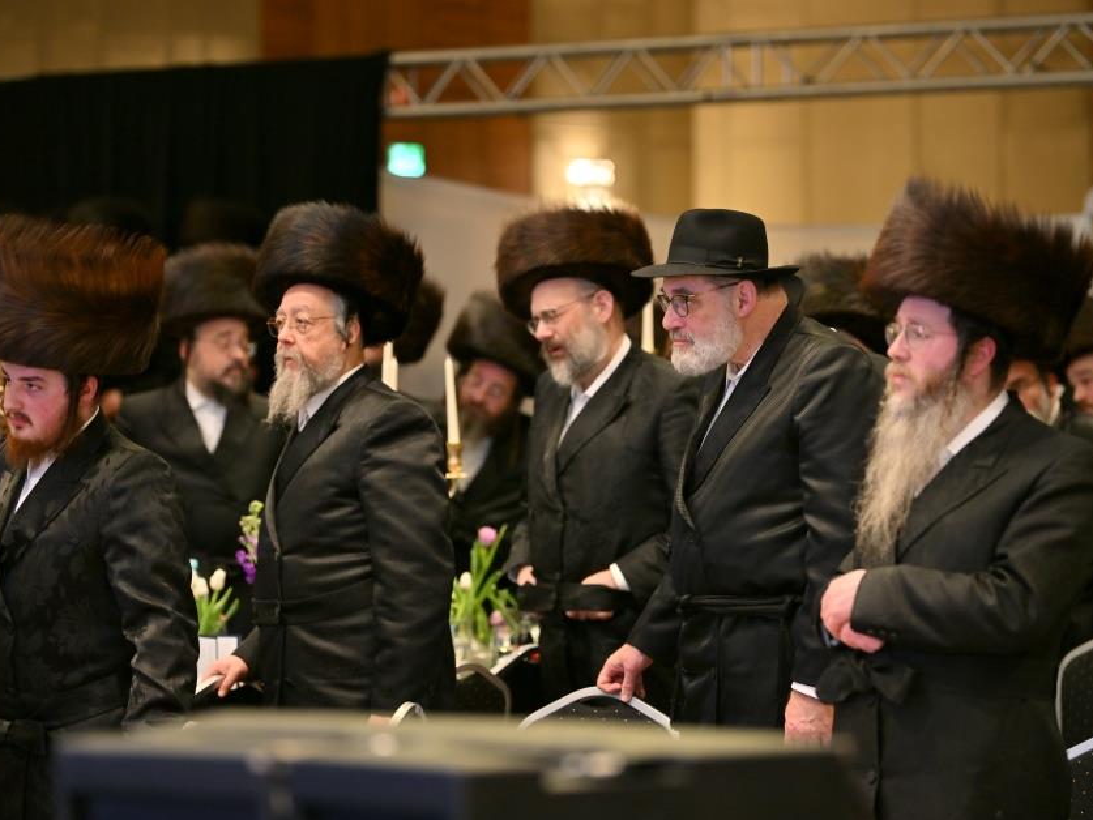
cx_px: 548
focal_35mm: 147
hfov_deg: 13.4
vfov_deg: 10.1
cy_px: 382
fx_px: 4642
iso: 400
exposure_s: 1/80
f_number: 2.8
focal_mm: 125
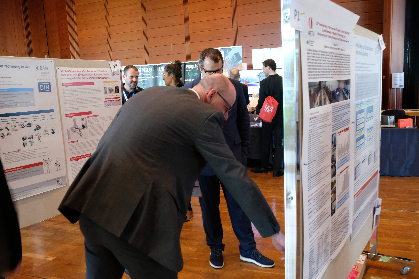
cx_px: 210
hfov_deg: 57.2
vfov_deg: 40.0
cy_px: 140
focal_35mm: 33
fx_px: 384
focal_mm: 22
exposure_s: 1/25
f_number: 8
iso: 3200
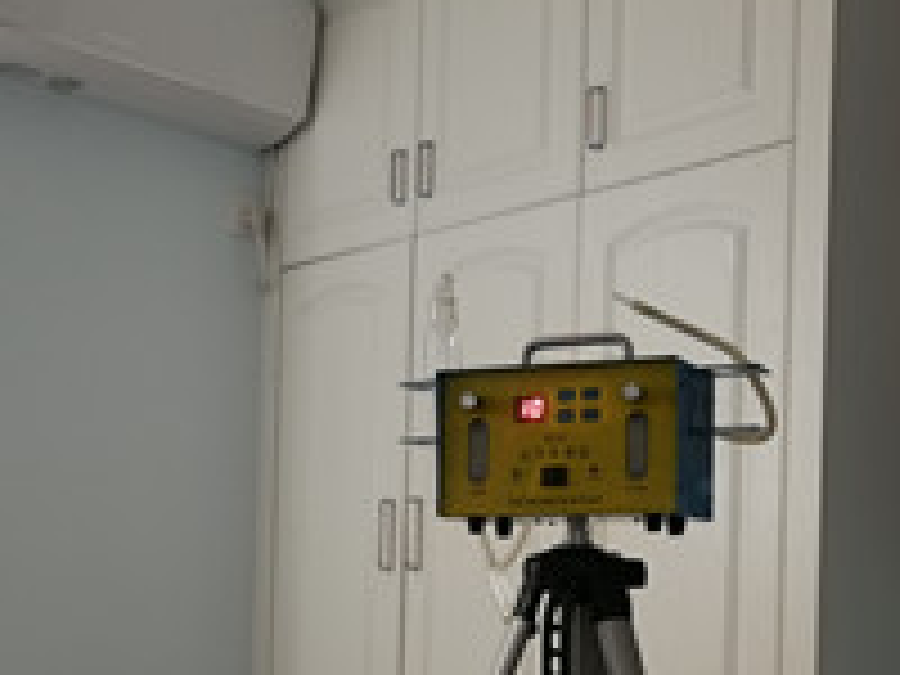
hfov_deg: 35.5
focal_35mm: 54
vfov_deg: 26.4
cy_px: 558
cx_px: 468
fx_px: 1404
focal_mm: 3.95
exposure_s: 1/33.3
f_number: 2.2
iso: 400
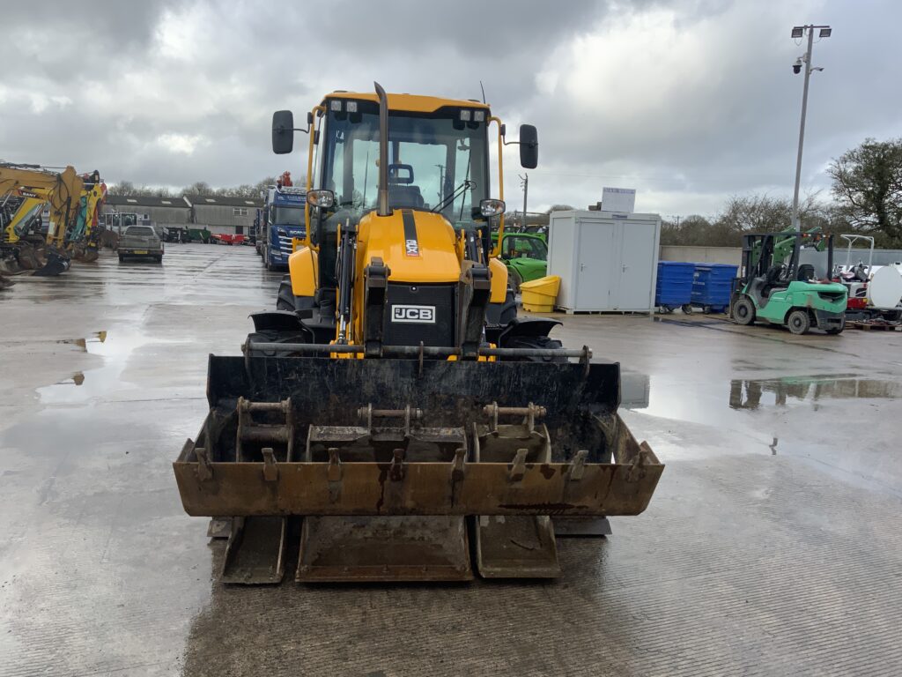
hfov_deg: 61.7
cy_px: 338
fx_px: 756
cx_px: 451
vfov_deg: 48.2
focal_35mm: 29
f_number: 1.8
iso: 16
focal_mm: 3
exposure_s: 1/929
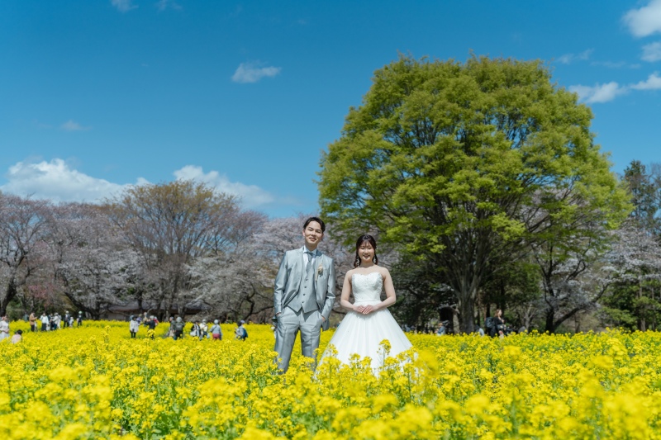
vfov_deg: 27.0
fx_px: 918
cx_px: 330
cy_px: 220
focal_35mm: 50
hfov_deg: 39.6
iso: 200
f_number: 3.2
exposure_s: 1/8000
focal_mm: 50
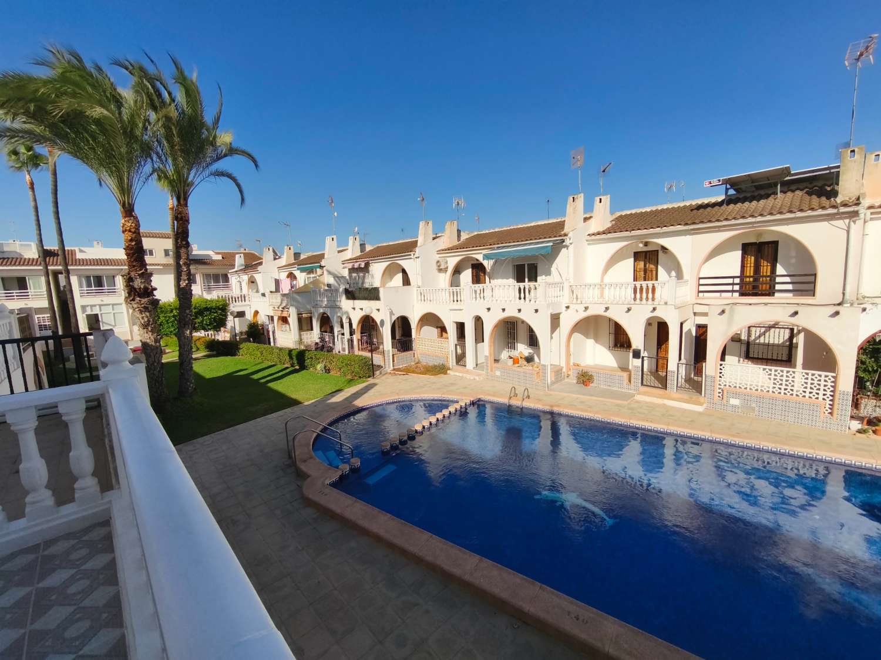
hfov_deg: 98.2
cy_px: 330
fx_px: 382
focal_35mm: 15
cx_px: 440
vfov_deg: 81.7
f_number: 2.2
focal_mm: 1.91
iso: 50
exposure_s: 1/2976
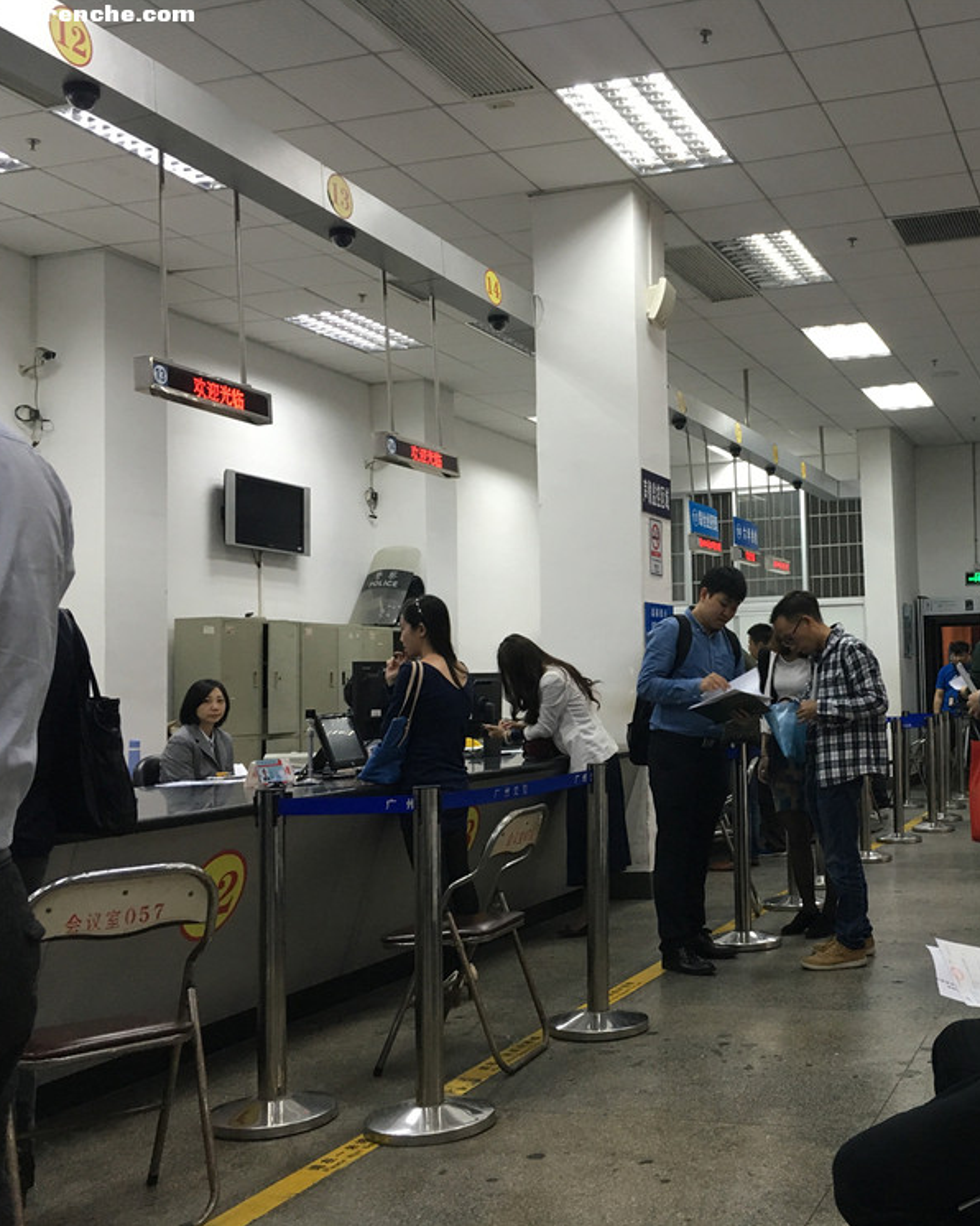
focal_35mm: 38
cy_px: 612
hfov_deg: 38.0
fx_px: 1378
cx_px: 758
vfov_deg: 47.9
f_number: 2.2
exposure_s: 1/33
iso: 125
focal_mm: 4.15
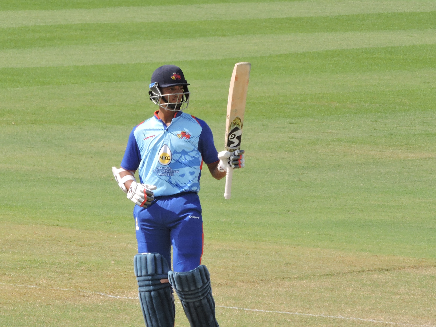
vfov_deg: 1.4
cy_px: 105
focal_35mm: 1039
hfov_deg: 1.9
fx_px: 13087
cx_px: 163
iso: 100
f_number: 5.6
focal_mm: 107.5
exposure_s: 1/320
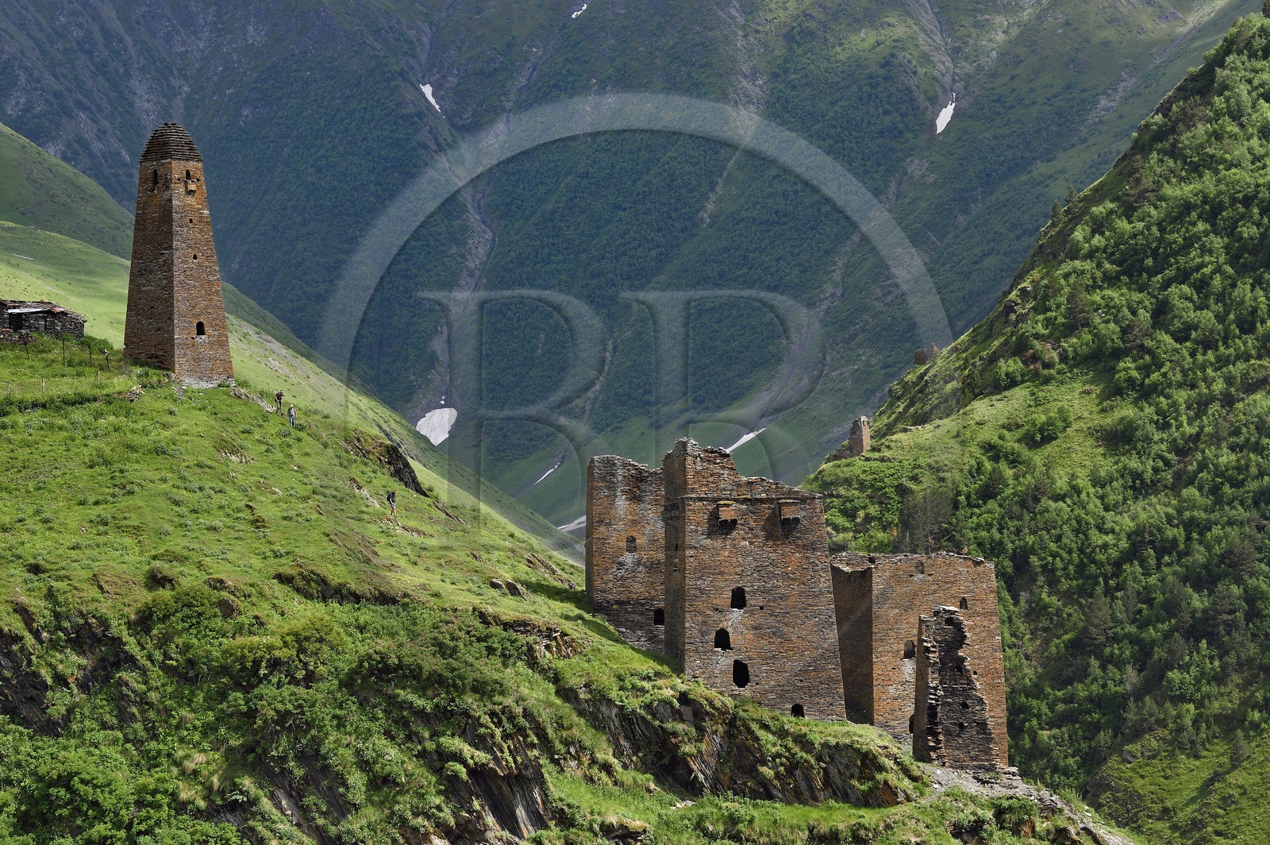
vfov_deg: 16.0
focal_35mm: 85
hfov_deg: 23.9
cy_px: 422
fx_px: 2996
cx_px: 635
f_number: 8
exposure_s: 1/250
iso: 200
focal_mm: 85
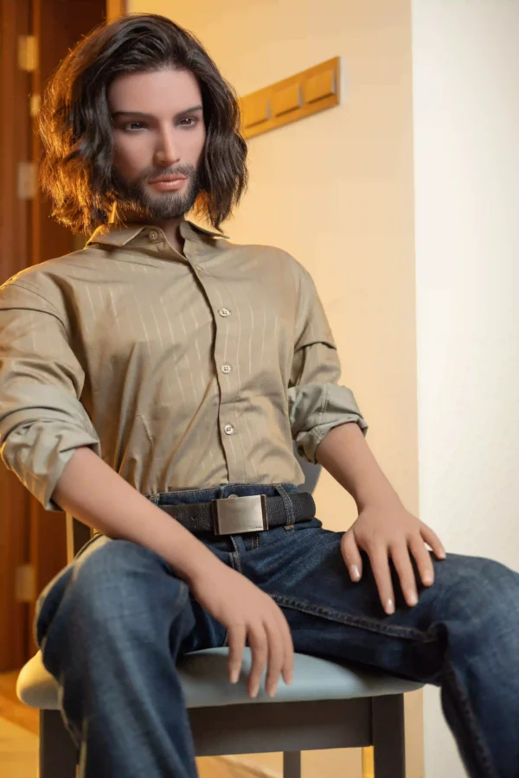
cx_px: 260
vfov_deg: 48.5
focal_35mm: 40
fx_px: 865
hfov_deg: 33.4
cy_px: 389
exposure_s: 1/25
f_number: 2.5
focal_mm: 40
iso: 200
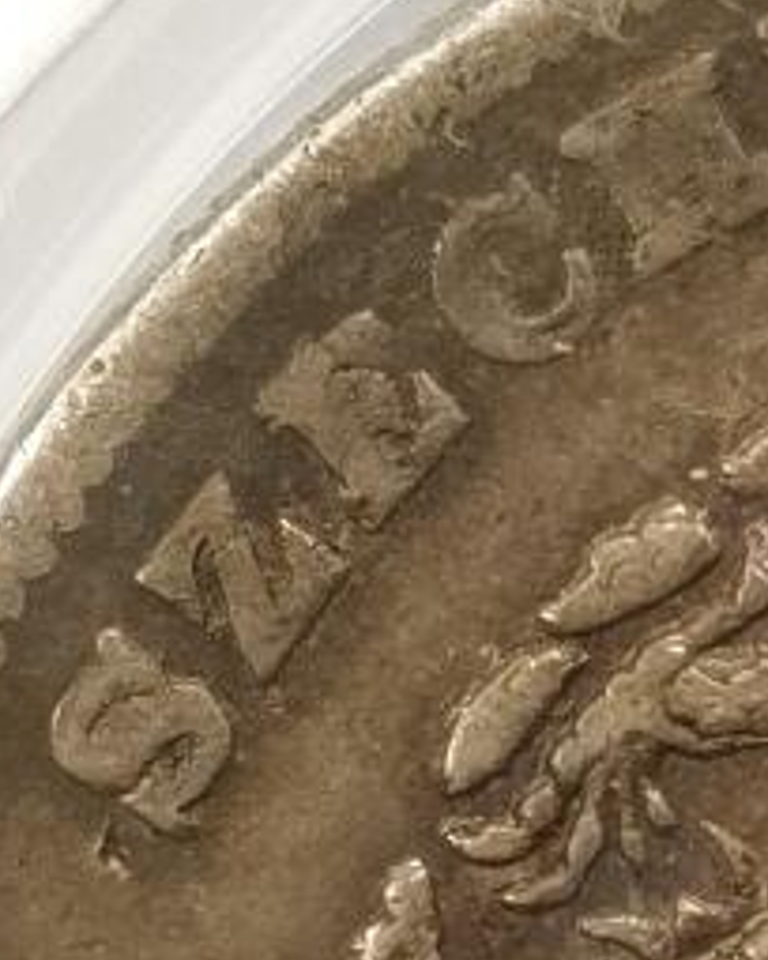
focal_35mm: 372
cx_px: 1295
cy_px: 414
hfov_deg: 4.1
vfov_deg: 5.2
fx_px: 10569
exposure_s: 1/100
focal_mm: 5.56
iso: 200
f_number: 16
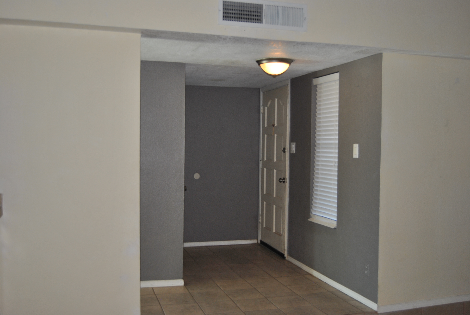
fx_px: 471
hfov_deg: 53.0
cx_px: 235
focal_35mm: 36
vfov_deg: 37.0
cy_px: 158
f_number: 3.8
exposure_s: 1/60
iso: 200
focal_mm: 24
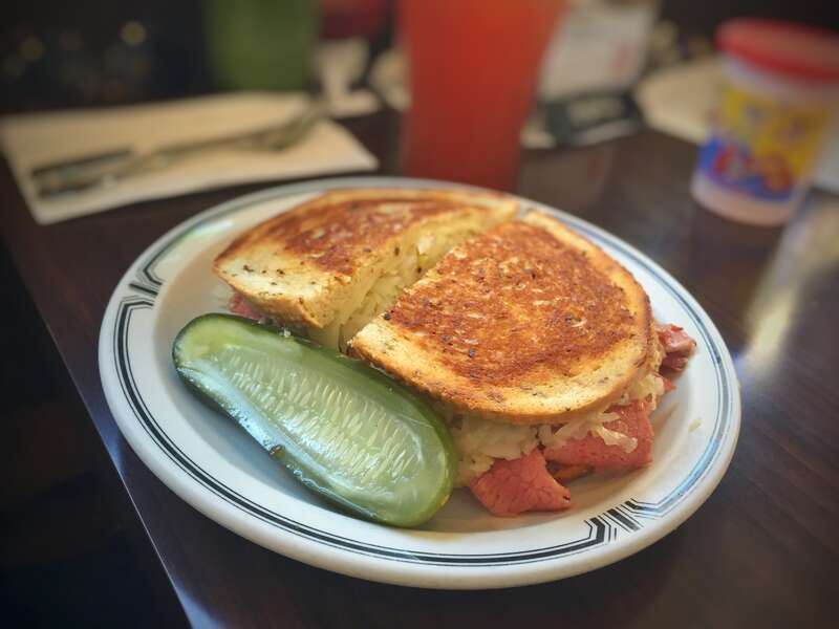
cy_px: 314
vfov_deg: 48.2
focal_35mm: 29
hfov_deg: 61.7
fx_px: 703
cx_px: 420
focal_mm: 4.15
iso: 32
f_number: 2.2
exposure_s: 1/40
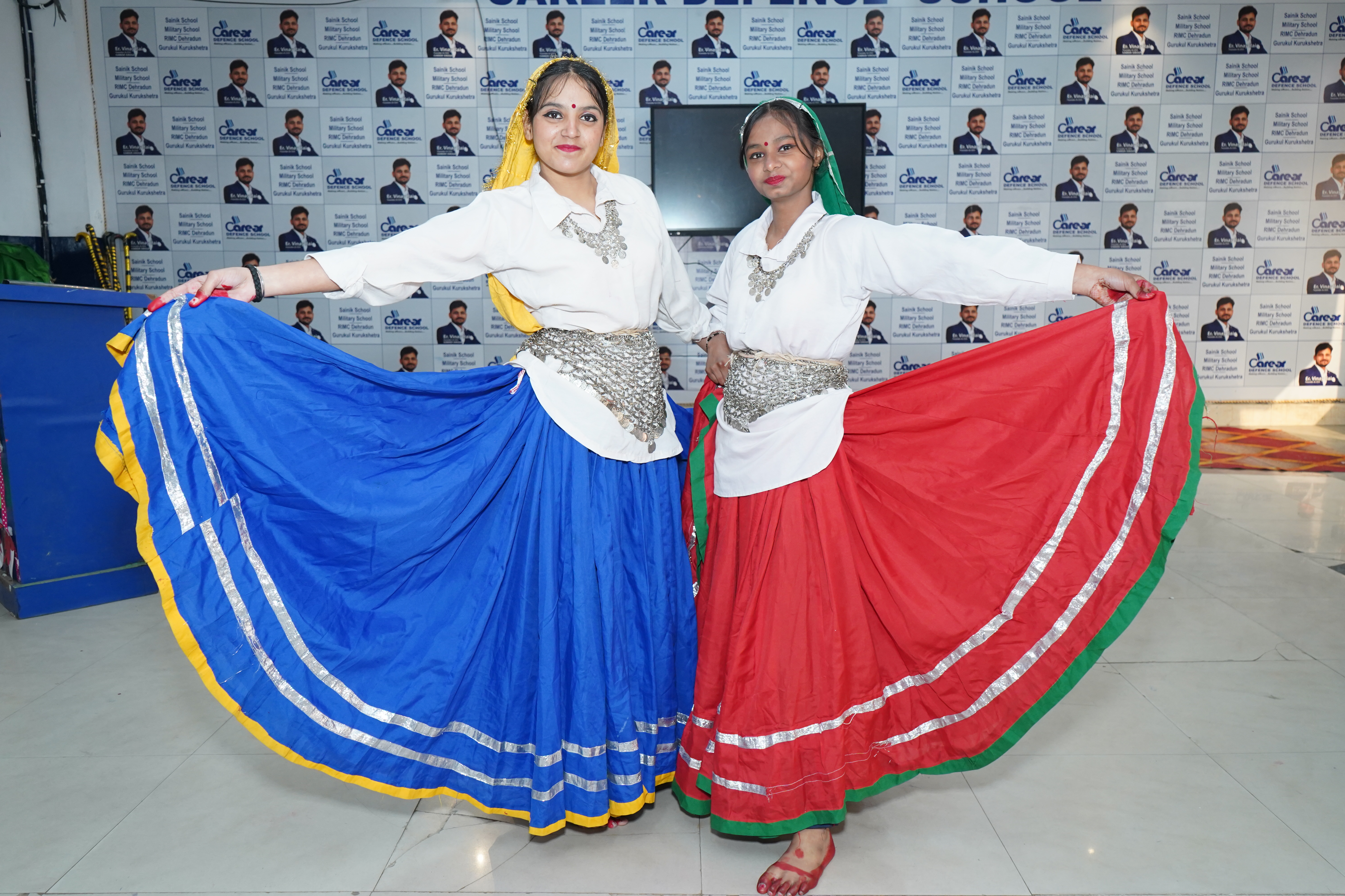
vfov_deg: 46.4
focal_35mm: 28
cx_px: 672
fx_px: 1046
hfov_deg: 65.5
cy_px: 448
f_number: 5.6
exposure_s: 1/250
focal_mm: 28
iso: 2000
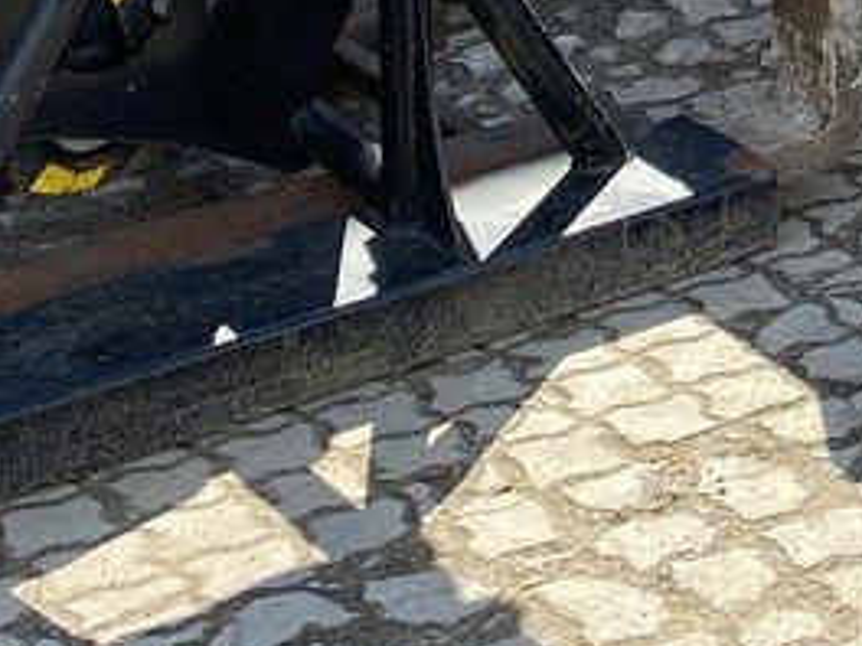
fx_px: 3138
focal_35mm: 126
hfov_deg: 14.2
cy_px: -796
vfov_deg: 10.5
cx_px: 1456
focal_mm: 4.25
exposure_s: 1/919
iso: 32
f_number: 1.8
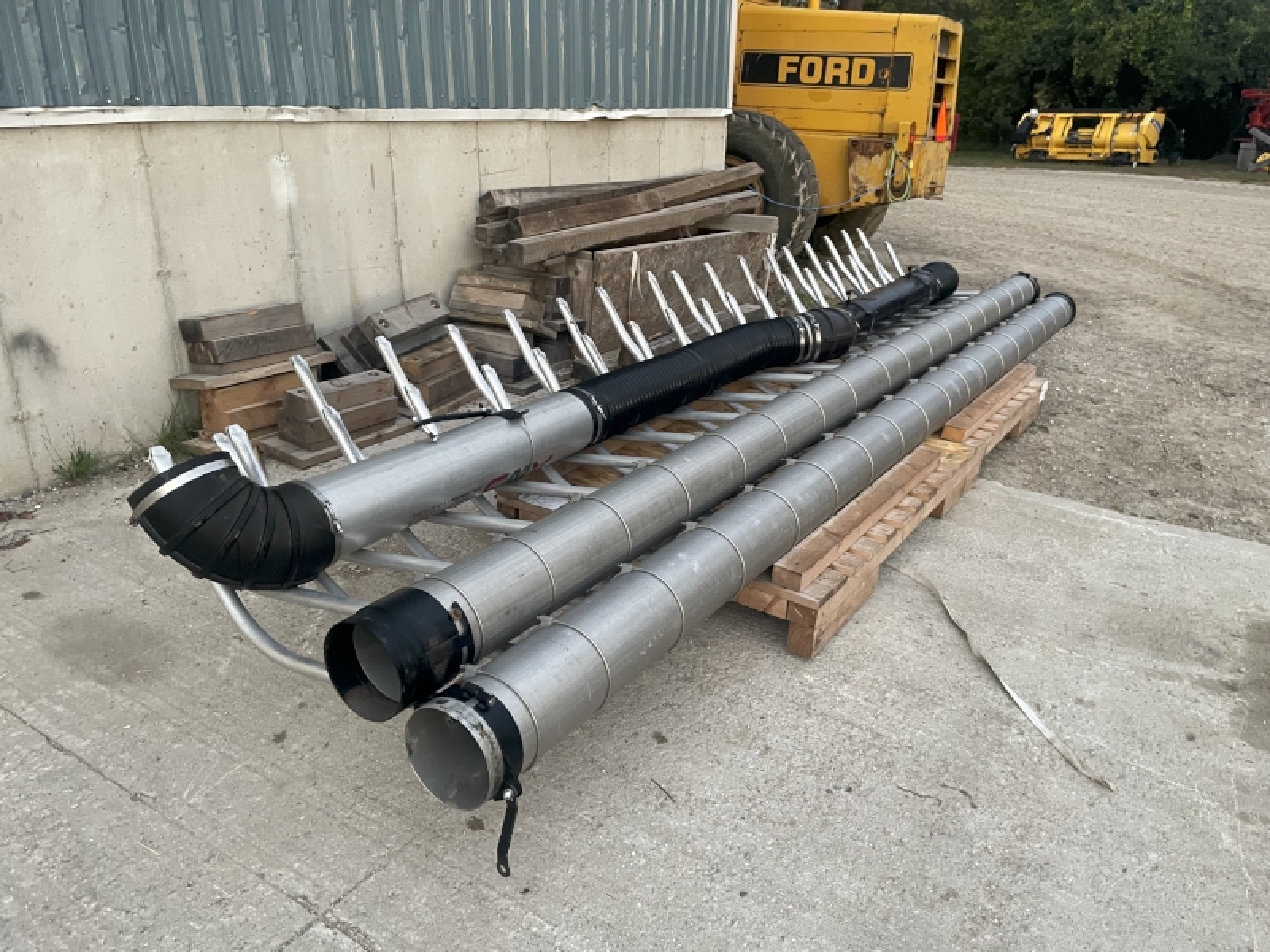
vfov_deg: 53.1
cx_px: 635
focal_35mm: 26
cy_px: 476
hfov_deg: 67.3
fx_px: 954
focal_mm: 4.2
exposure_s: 1/60
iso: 400
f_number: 1.6
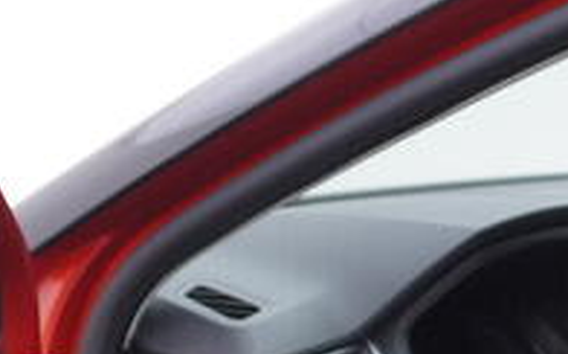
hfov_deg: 10.9
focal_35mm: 192
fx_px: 2969
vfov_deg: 6.6
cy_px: 657
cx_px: 229
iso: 125
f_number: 3.2
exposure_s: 1/50
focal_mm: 24
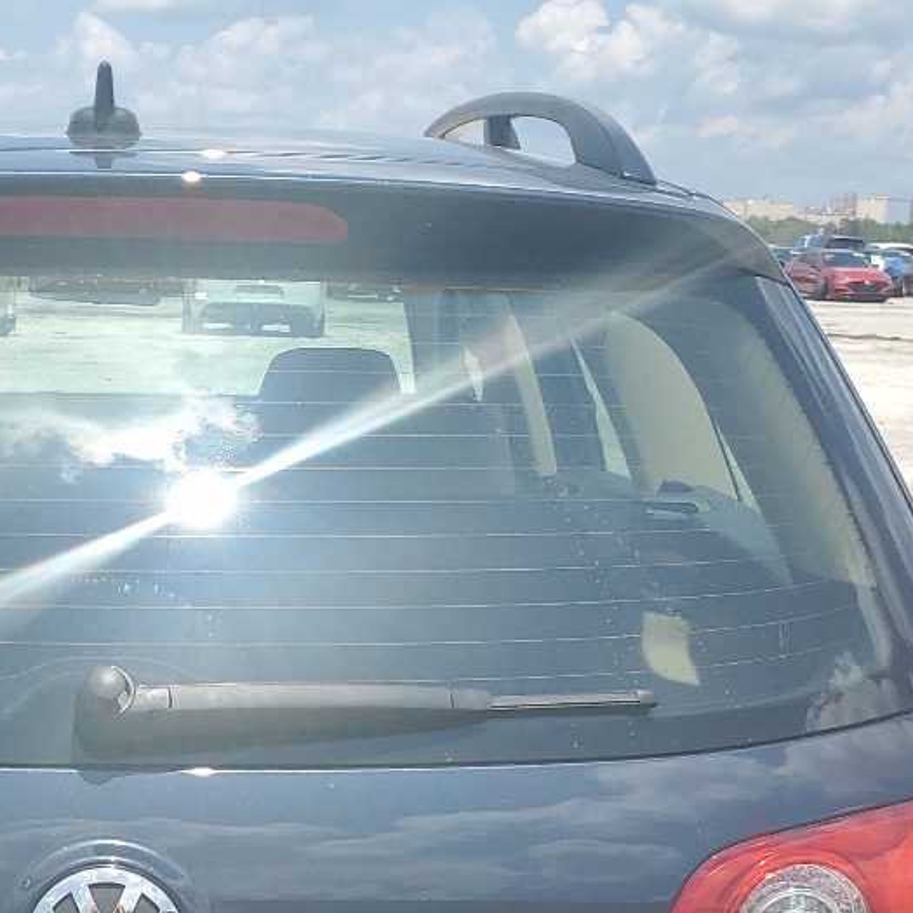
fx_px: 2089
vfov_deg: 23.3
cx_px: 153
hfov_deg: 24.2
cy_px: 986
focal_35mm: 70
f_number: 1.5
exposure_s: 1/3333
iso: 50
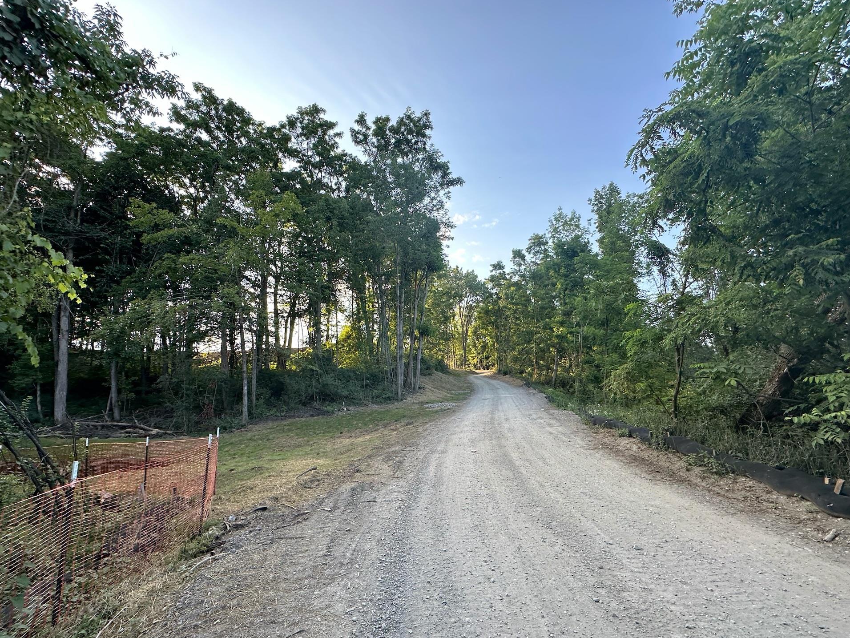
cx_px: 420
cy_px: 340
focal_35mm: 15
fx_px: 368
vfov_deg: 81.7
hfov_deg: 98.2
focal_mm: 2.22
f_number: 2.2
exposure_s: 1/125
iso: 40
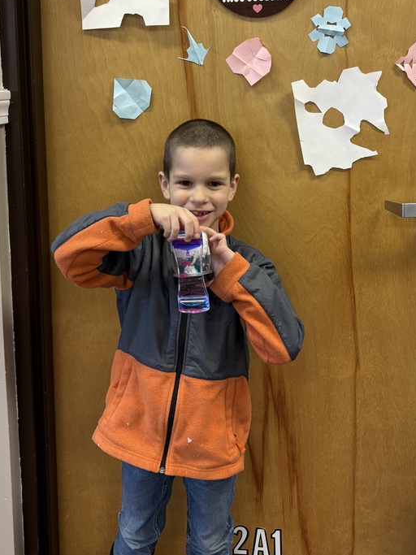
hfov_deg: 36.8
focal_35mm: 39
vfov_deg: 47.6
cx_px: 187
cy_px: 223
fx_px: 625
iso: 160
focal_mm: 5.96
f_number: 1.6
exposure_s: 1/60
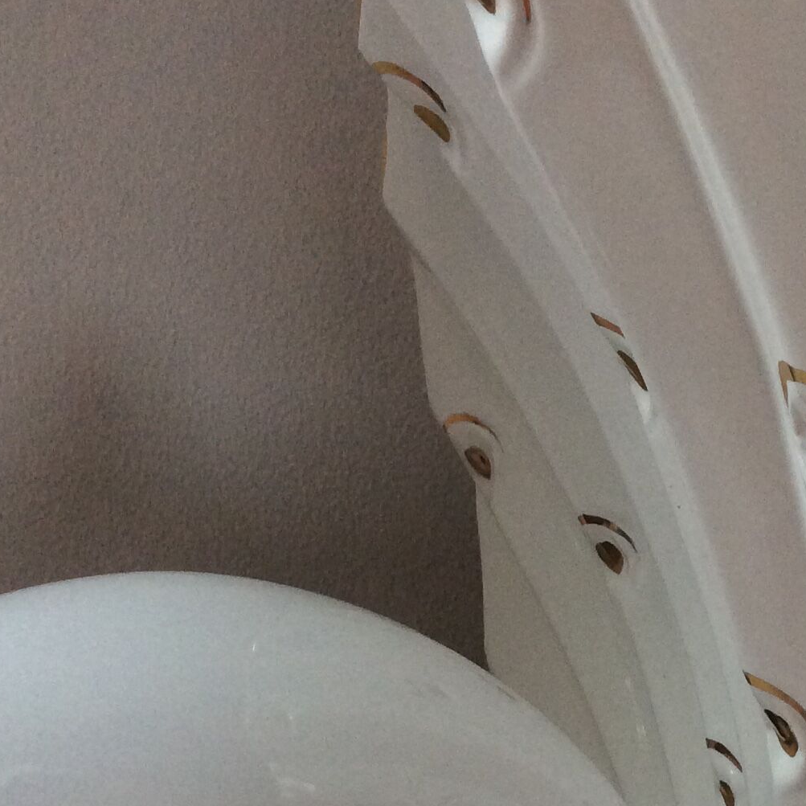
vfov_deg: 23.3
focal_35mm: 73
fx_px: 1923
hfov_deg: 22.9
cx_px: 758
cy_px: 665
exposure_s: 1/25
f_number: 2.4
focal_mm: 3.3
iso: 100
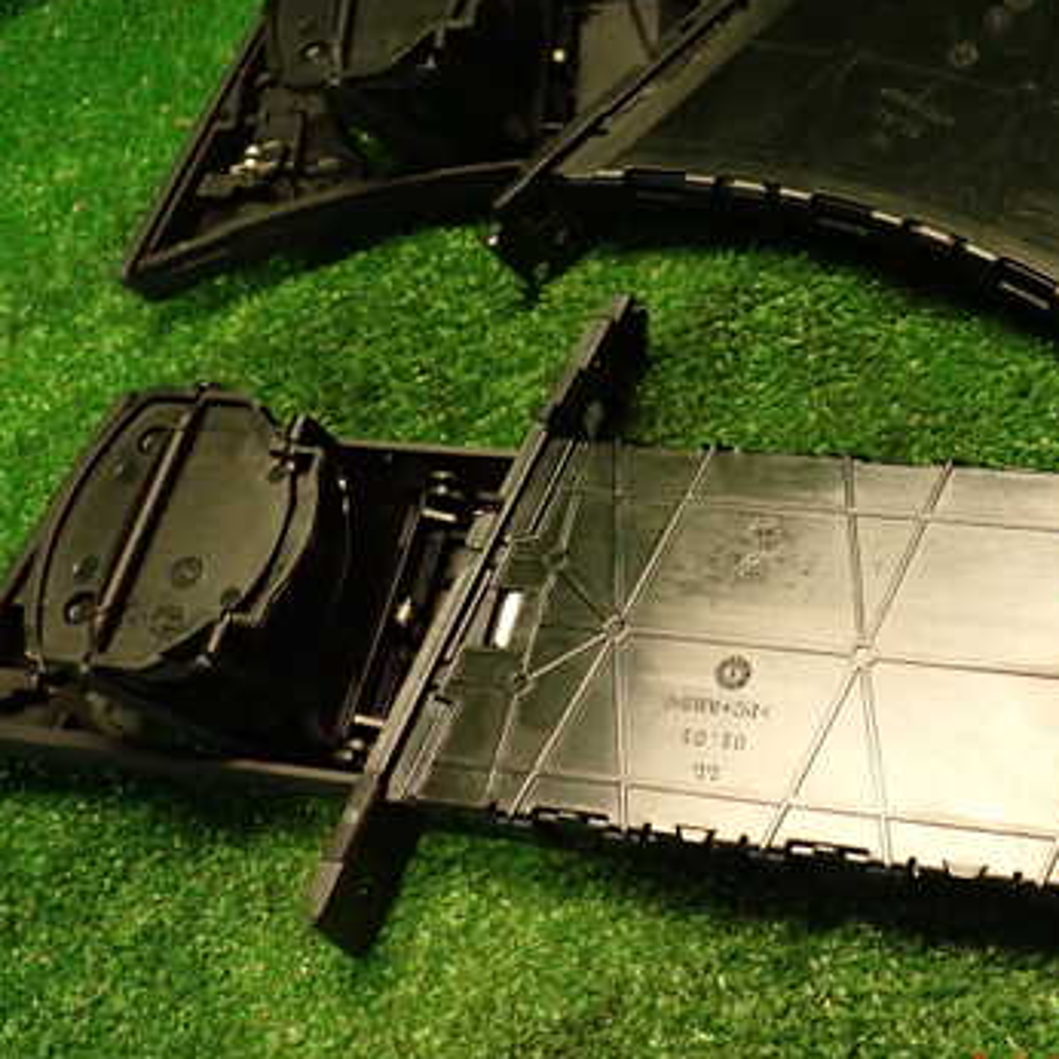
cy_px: 435
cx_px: 747
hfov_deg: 34.2
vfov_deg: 34.6
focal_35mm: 49
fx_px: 1696
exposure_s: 1/30
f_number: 2.4
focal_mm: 5.79
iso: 500
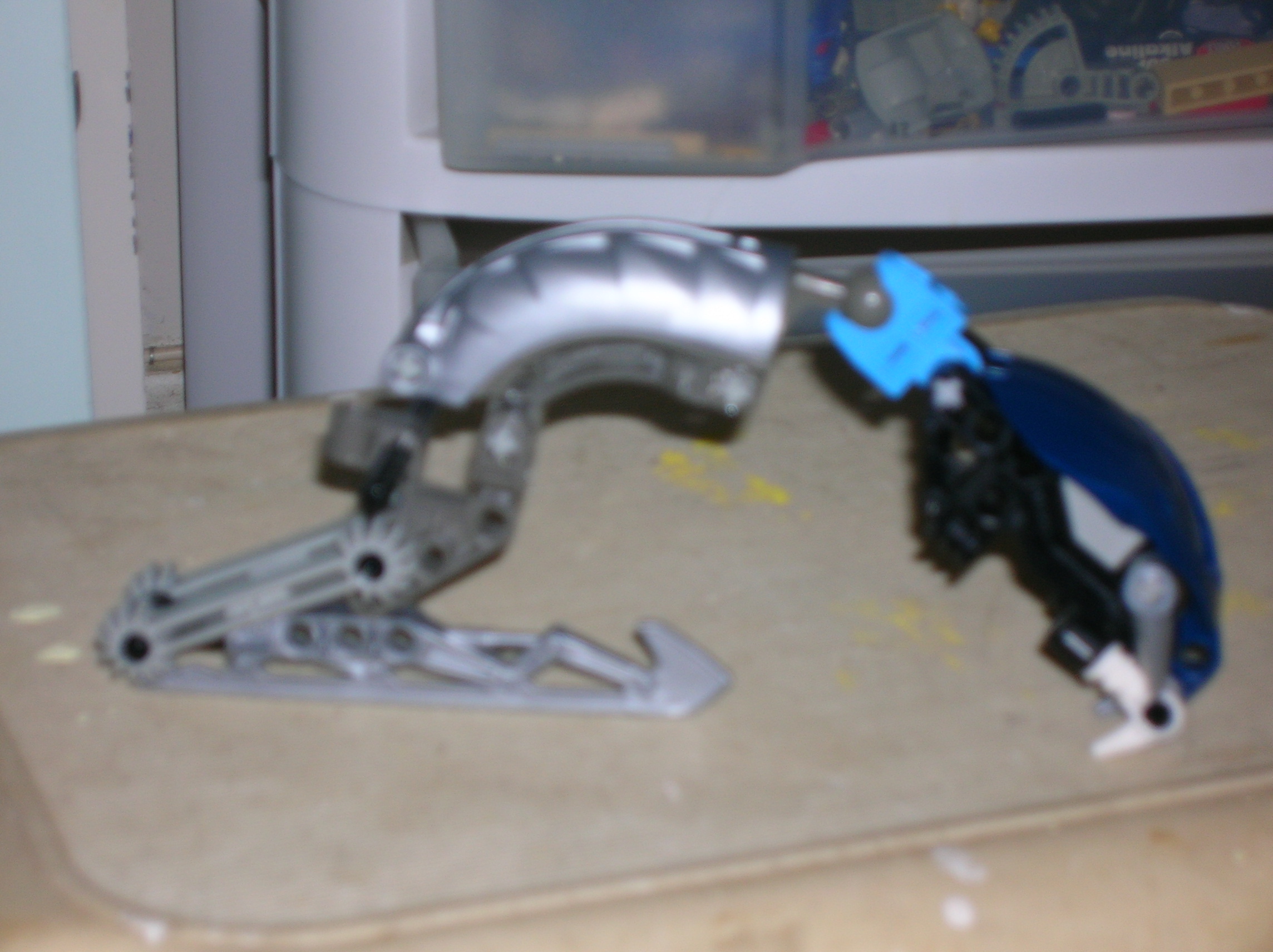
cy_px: 476
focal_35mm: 102
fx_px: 3748
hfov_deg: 19.3
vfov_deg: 14.5
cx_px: 636
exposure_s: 1/60.1
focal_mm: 17.1
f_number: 4.9
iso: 50
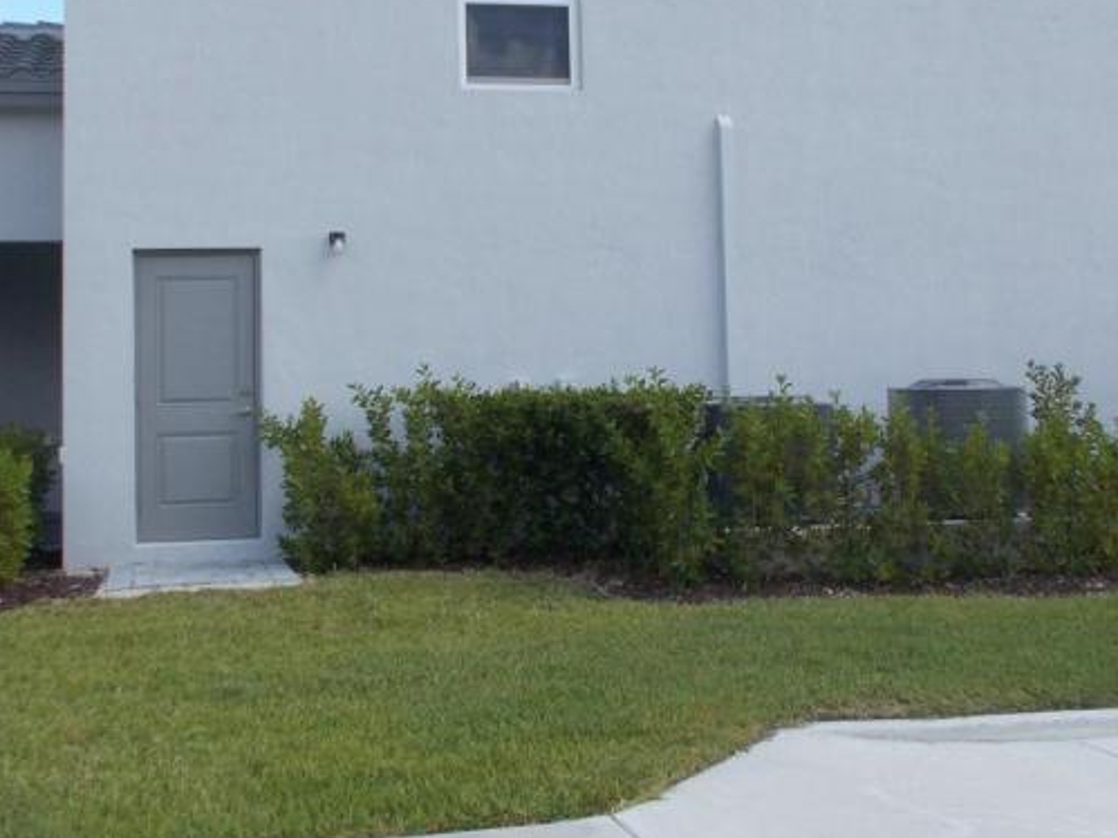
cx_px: 497
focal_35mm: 50
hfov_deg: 38.2
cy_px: 222
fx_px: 1614
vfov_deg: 28.7
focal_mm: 4.6
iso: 80
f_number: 3.2
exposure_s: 1/500
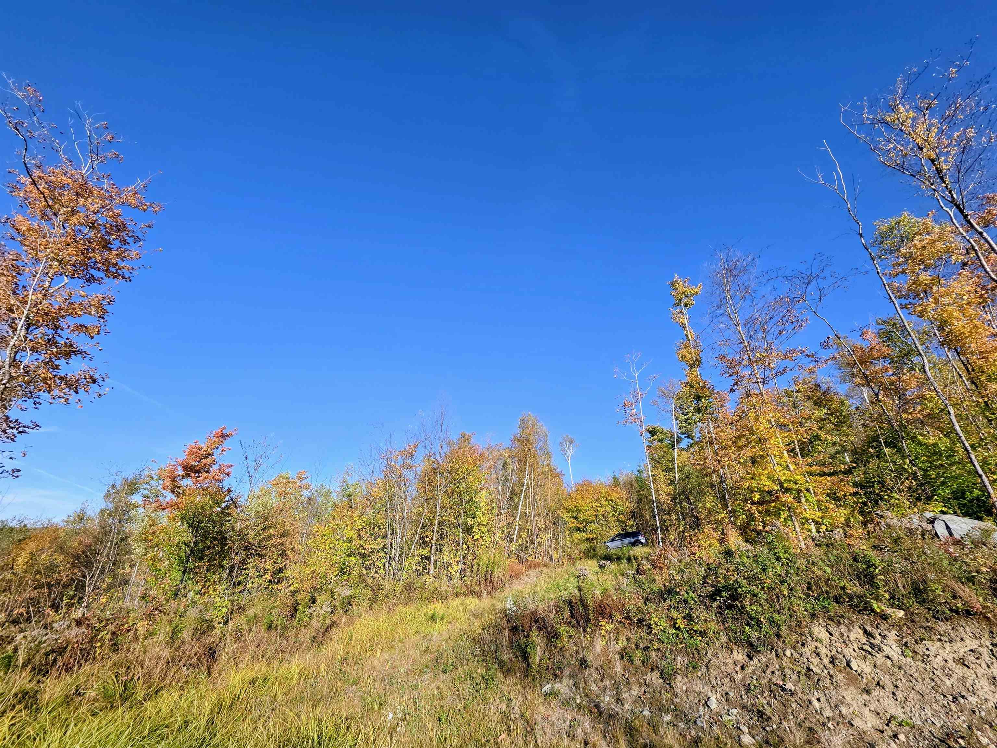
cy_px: 374
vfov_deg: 89.9
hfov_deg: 106.2
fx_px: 374
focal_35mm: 13
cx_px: 498
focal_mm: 2.2
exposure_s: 1/1395
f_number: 1.9
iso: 40
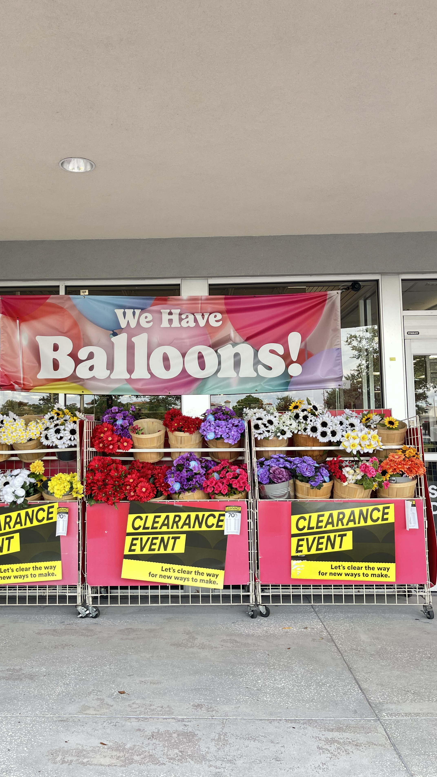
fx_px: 618
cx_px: 168
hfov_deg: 38.7
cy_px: 366
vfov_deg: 64.3
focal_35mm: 30
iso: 50
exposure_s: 1/237
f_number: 1.6
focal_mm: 5.1
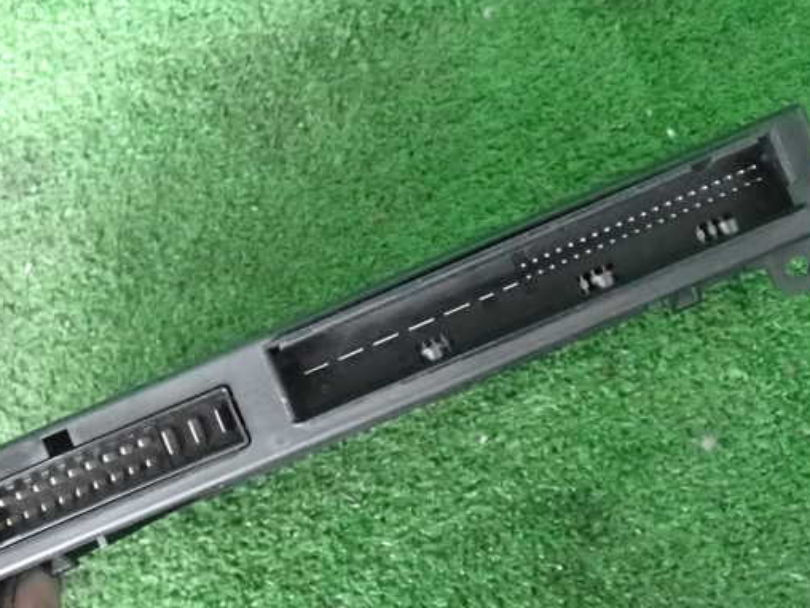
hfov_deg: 32.7
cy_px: 303
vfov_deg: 24.8
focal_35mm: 59
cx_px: 392
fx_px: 1381
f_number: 3.2
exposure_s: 1/160
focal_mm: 9.01
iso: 6400
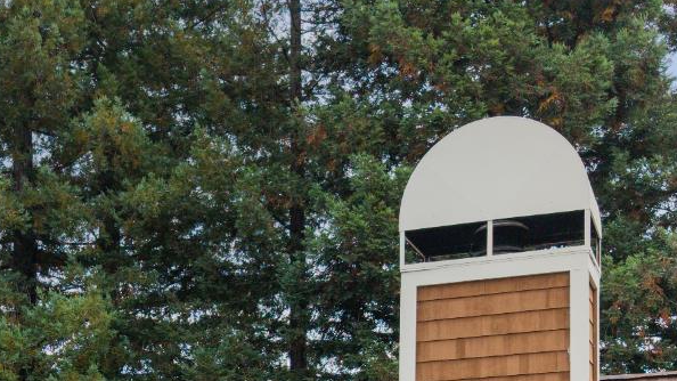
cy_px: 558
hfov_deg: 31.4
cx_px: 186
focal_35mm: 66
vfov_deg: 16.7
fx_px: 1185
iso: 410
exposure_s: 1/2000
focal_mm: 8.67
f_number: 1.8
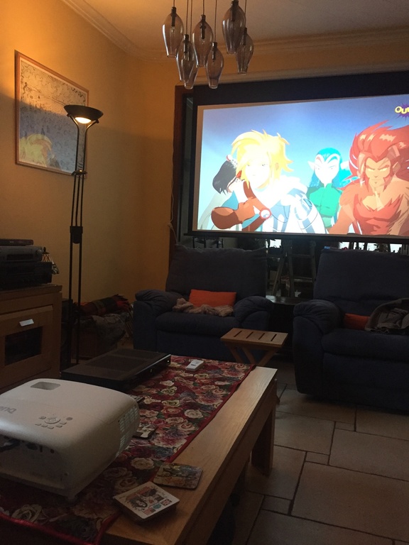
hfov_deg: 48.2
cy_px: 272
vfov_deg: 61.7
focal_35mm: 29
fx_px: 457
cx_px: 204
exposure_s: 1/33
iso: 250
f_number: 2.2
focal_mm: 4.15
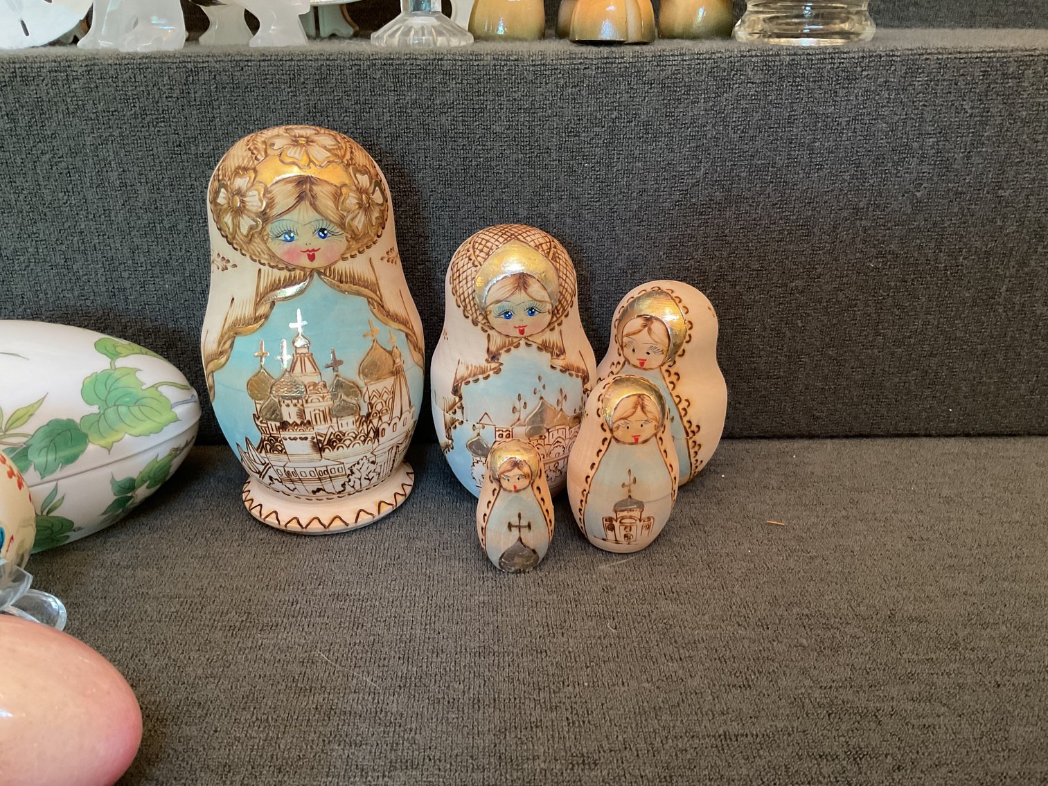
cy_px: 393
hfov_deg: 61.7
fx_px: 878
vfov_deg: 48.2
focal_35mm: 29
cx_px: 524
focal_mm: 3
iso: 250
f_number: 1.8
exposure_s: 1/40
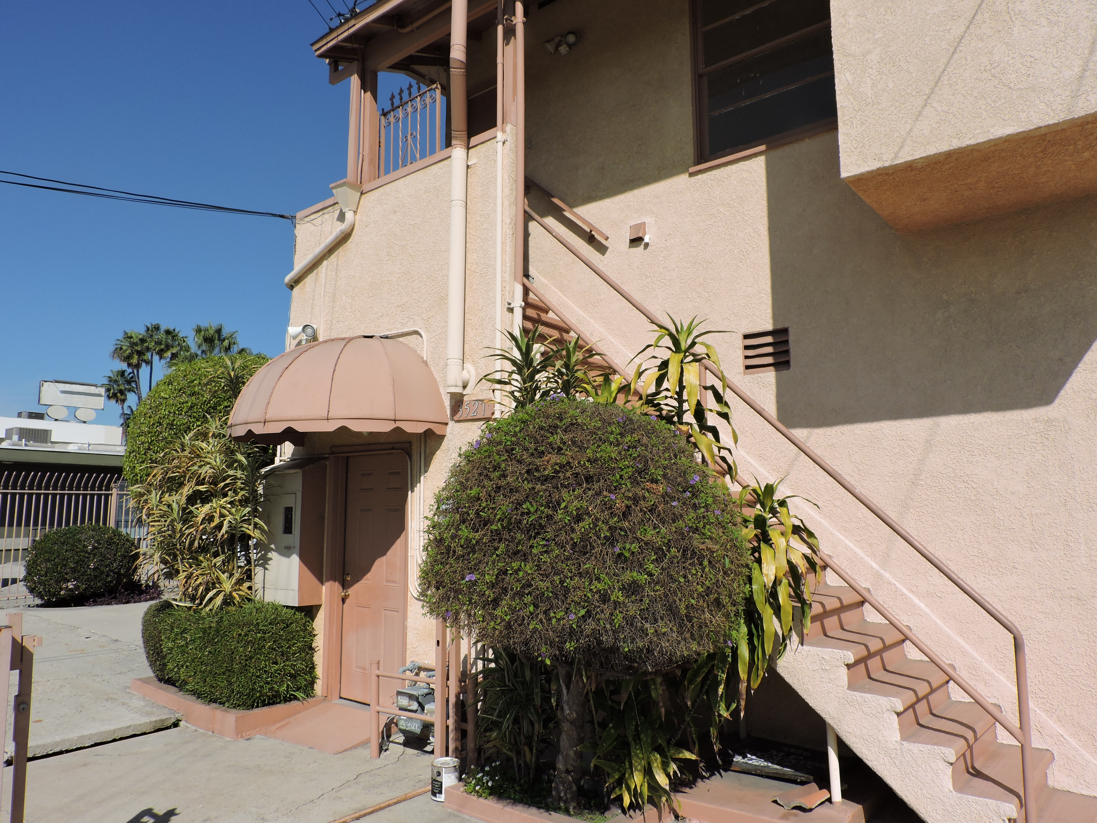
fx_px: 761
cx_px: 548
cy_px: 412
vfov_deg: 56.8
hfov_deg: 71.6
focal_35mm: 24
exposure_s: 1/1250
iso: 100
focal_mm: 4.3
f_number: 4.2
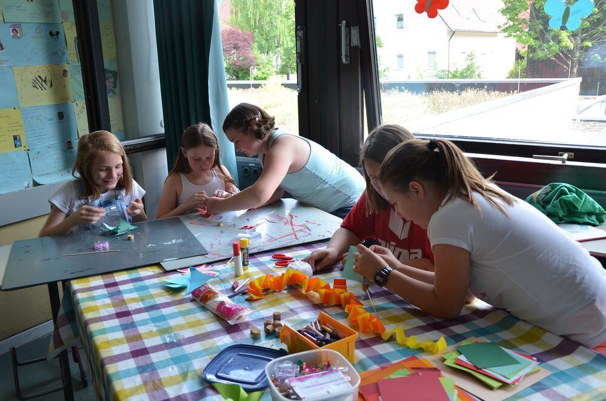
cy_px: 200
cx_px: 303
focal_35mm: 33
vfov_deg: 39.8
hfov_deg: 57.3
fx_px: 554
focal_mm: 22
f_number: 3.8
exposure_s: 1/50
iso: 100
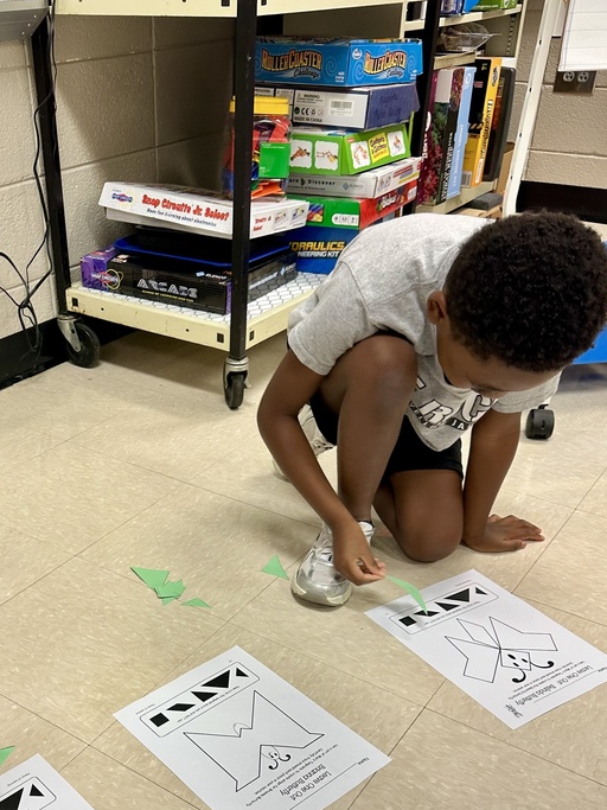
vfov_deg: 49.4
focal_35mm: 36
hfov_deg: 39.0
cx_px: 183
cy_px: 604
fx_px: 842
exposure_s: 1/60
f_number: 1.78
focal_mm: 6.86
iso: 125
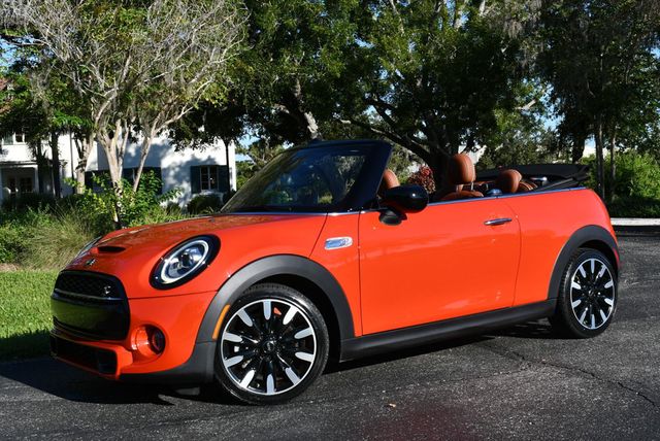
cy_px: 220
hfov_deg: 41.1
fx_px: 881
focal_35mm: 48
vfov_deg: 28.1
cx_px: 330
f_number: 8
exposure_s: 1/250
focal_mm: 24
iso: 100
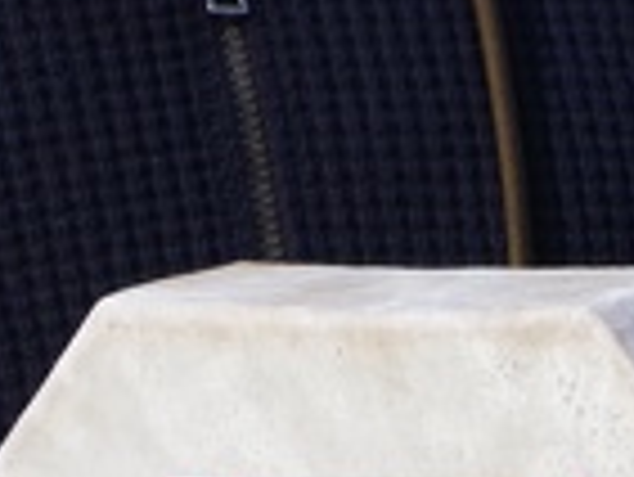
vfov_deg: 0.9
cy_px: 1062
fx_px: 29641
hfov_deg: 1.2
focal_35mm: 1617
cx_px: 796
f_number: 8
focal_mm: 200
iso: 800
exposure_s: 1/500
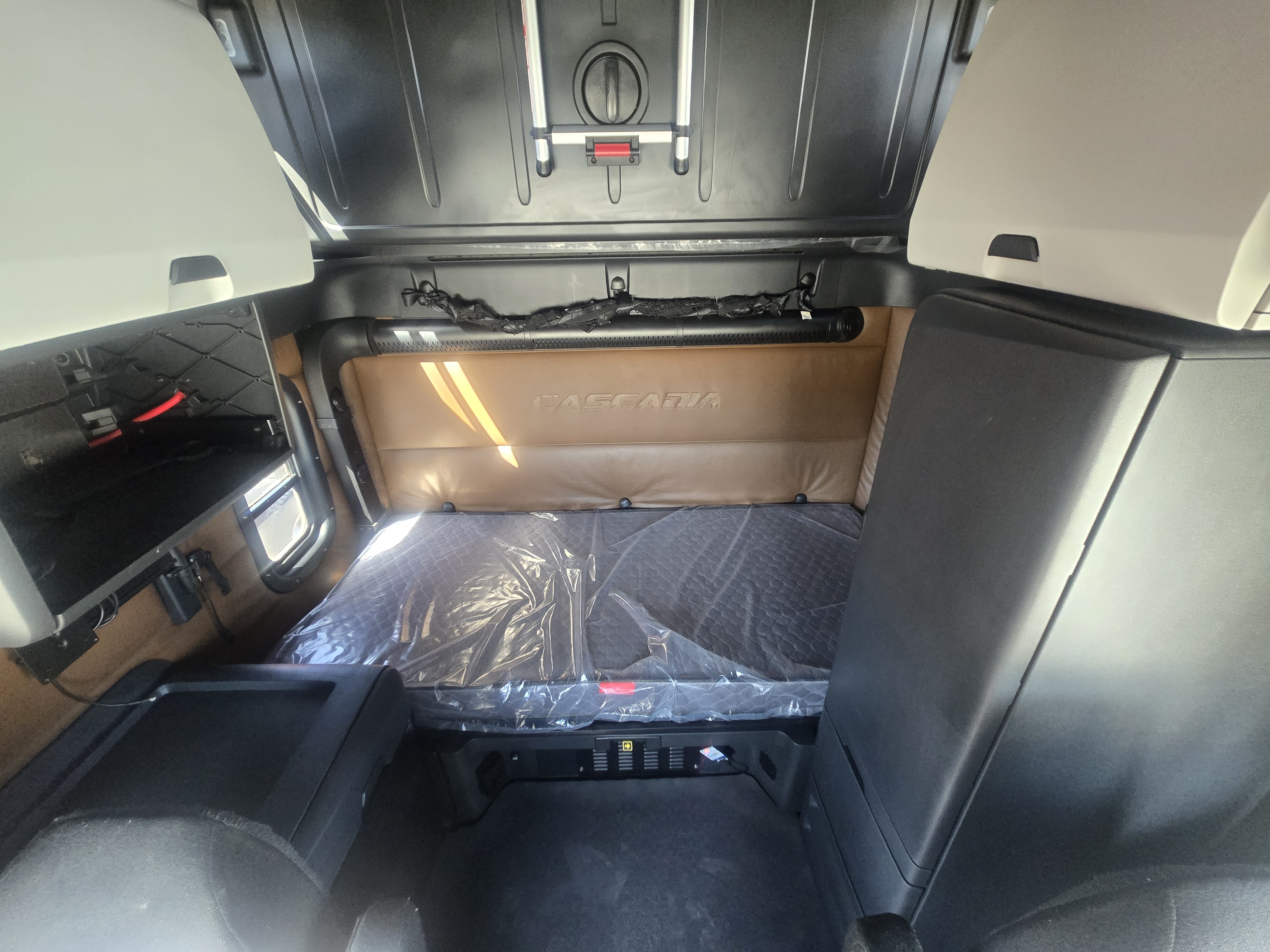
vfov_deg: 89.9
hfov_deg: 106.2
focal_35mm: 13
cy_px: 476
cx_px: 635
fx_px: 477
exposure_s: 1/60
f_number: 2.2
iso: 800
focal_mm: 2.2
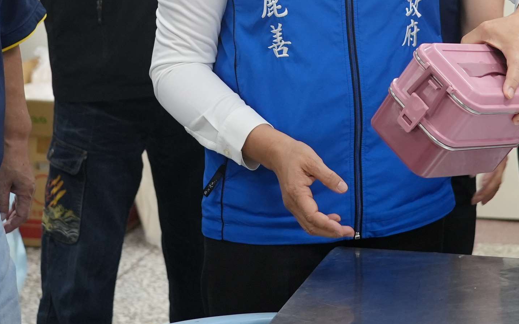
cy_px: -70
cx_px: 295
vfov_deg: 10.4
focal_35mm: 124
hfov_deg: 16.8
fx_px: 1754
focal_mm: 38
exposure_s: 1/160
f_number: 4
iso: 1250
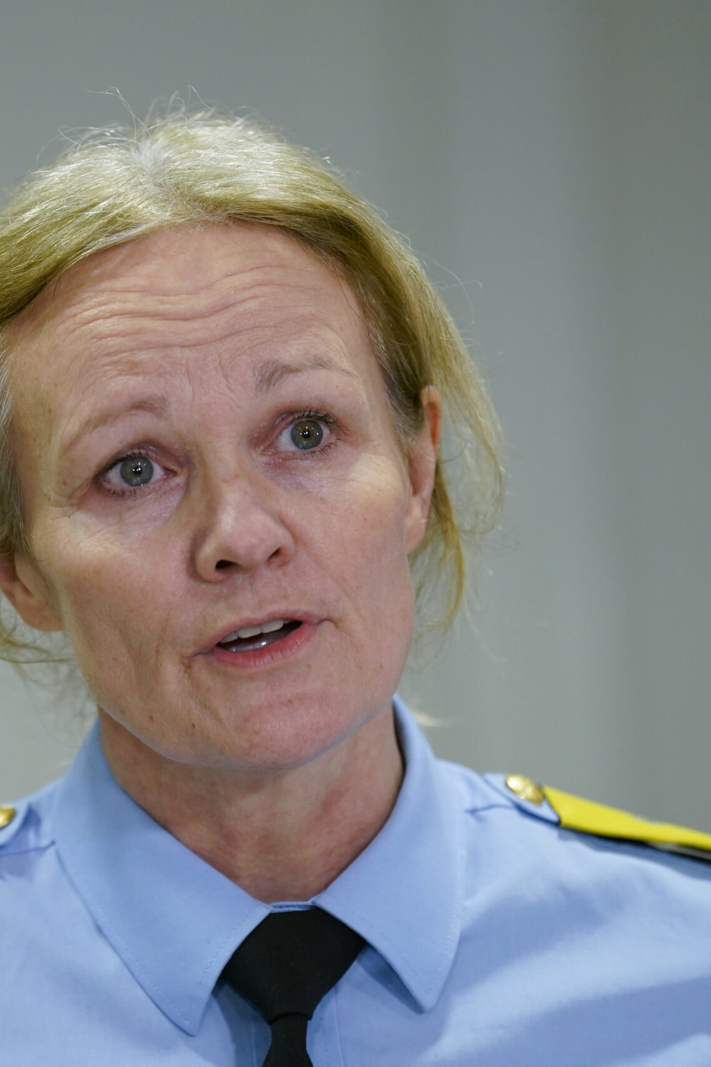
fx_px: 8916
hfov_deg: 4.6
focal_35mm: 301
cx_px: 19
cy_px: 534
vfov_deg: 6.8
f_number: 2.8
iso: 1600
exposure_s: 1/250
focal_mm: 200
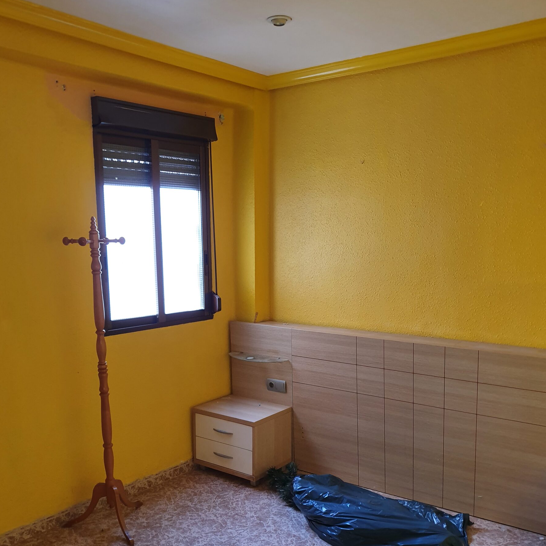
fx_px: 589
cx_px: 267
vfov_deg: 49.4
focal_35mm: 33
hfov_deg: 49.7
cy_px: 330
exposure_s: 1/50
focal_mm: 4.3
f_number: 1.5
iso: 125
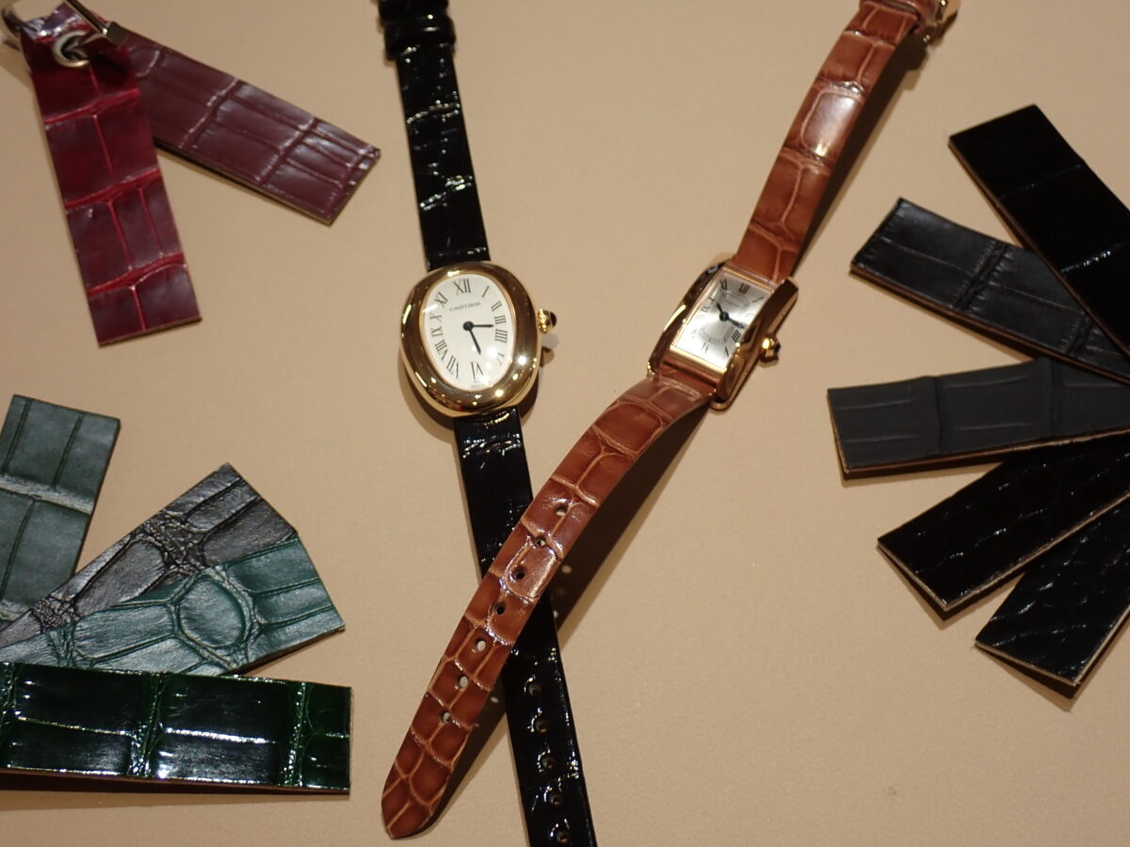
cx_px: 565
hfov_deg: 25.3
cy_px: 424
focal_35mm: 77
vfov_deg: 19.1
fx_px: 2514
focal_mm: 13.65
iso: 160
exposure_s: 1/160
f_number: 4.1
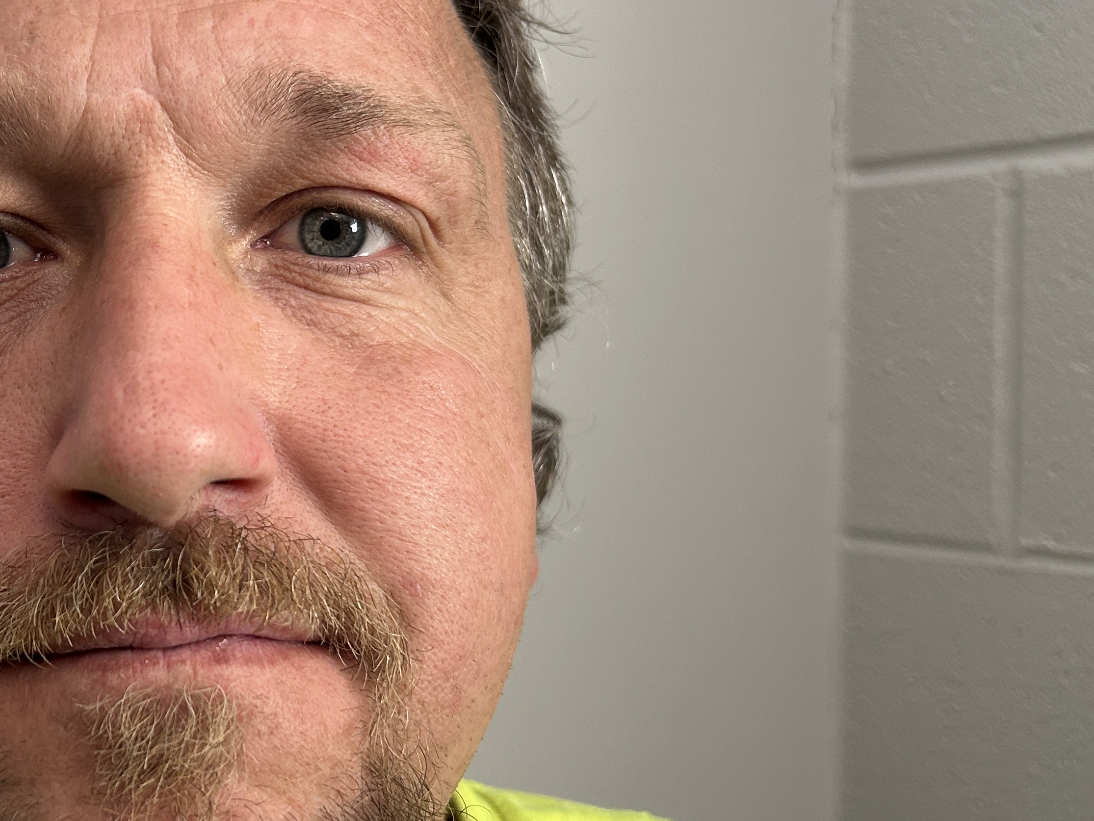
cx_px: 105
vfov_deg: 30.9
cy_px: 428
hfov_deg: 37.7
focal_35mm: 47
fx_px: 1486
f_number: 1.5
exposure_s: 1/60
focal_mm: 5.7
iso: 160
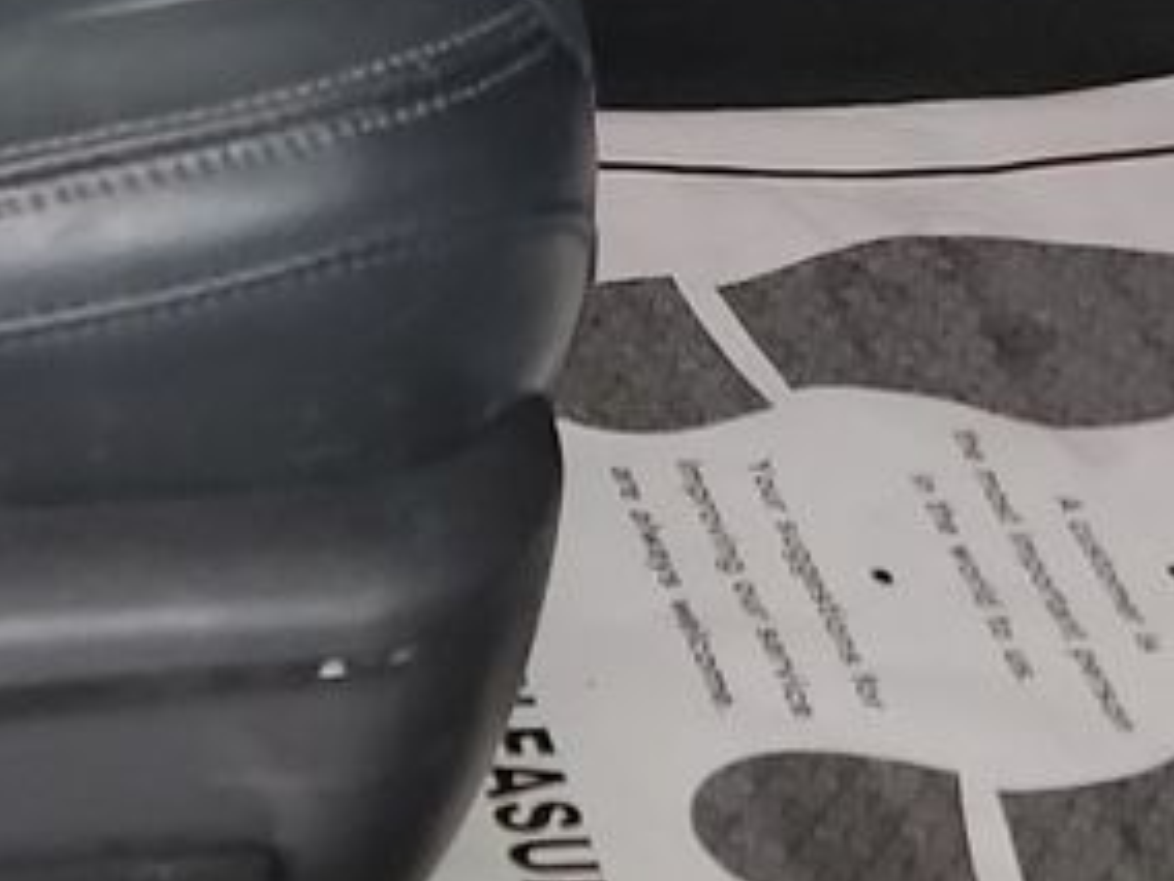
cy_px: -1353
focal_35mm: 135
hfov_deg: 14.2
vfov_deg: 9.5
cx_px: -211
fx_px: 4579
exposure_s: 1/39
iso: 832
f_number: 1.8
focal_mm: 6.7
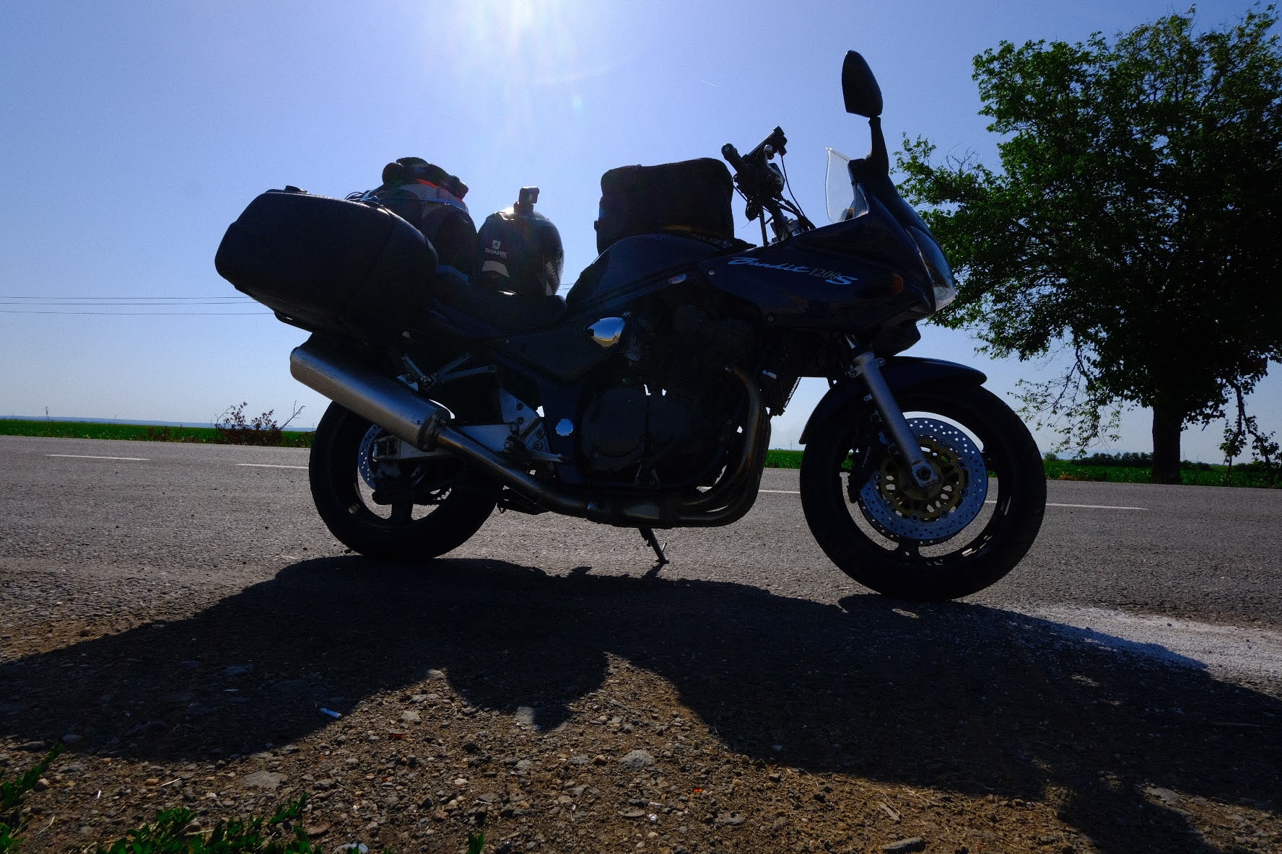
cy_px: 427
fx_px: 819
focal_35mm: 23
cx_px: 641
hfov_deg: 76.1
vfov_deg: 55.1
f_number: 13
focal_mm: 15.2
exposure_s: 1/250
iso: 125
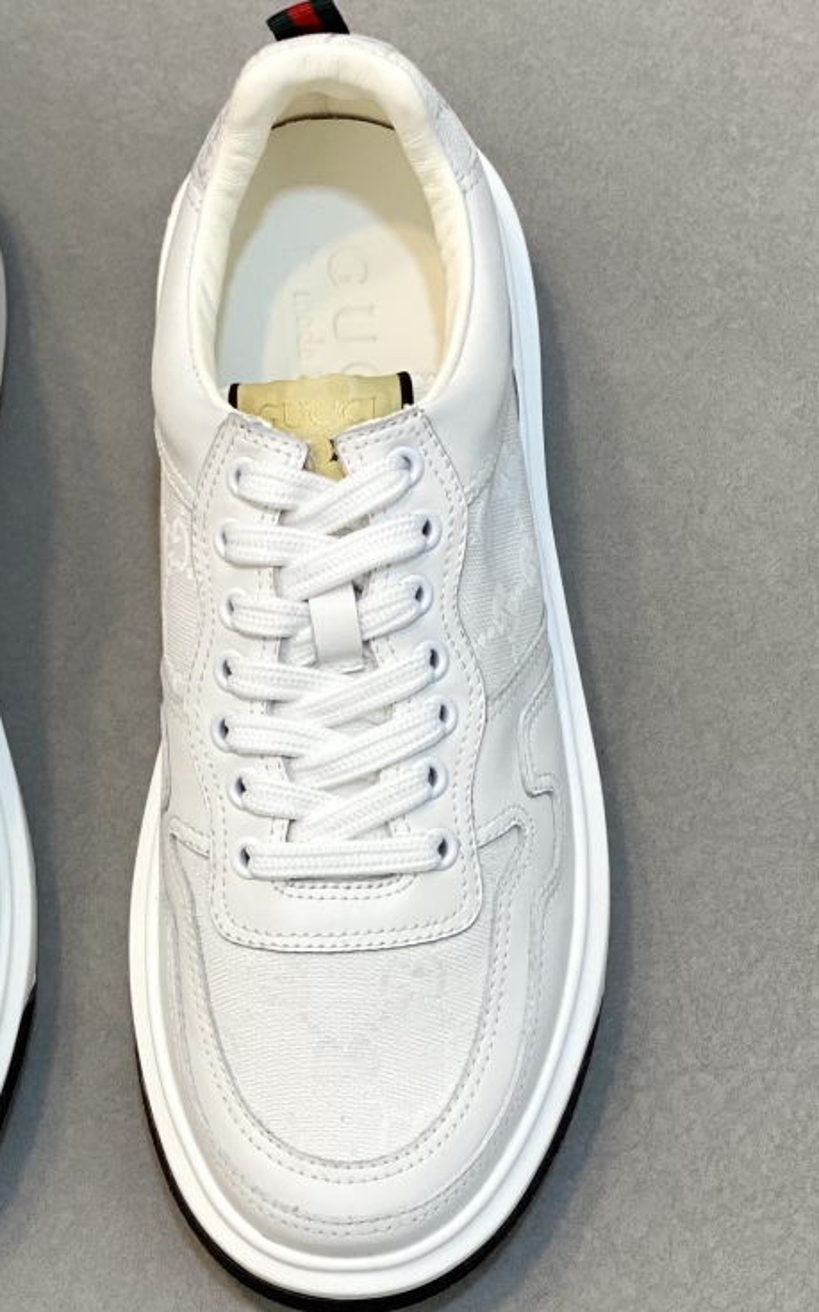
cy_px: 728
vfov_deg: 19.3
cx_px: 18
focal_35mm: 108
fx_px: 3859
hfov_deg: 12.0
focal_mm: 6
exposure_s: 1/100
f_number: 2
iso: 80
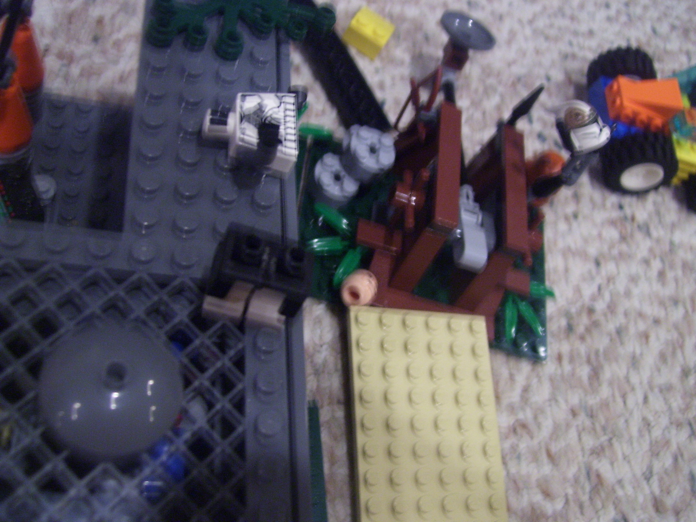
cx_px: 348
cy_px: 261
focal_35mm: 36
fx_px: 724
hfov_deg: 51.4
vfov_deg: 39.7
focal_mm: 6
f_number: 2.7
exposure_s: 1/8
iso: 160
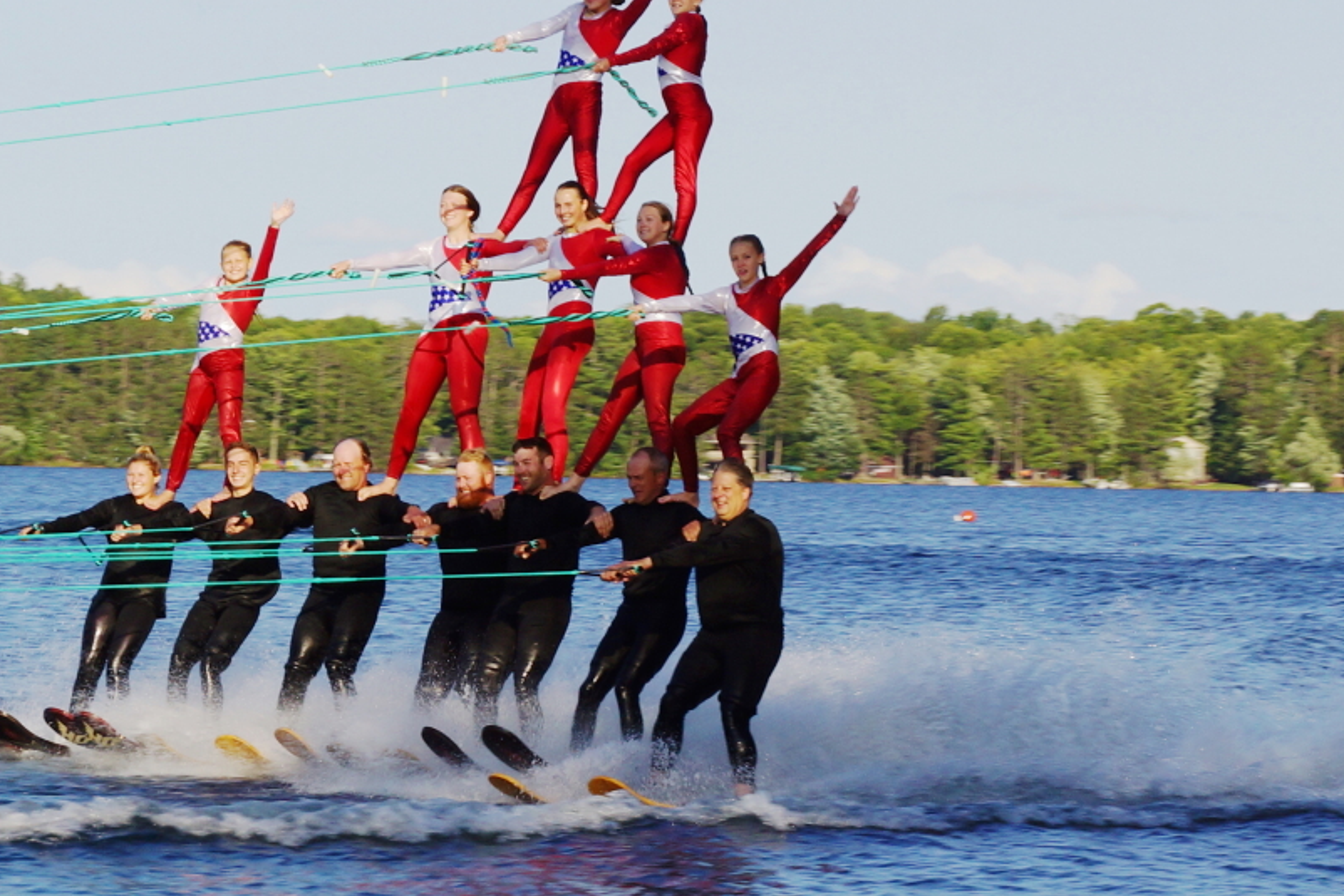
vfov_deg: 13.3
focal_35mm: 103
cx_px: 523
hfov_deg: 19.9
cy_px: 367
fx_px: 3832
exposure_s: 1/125
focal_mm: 55
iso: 100
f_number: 9
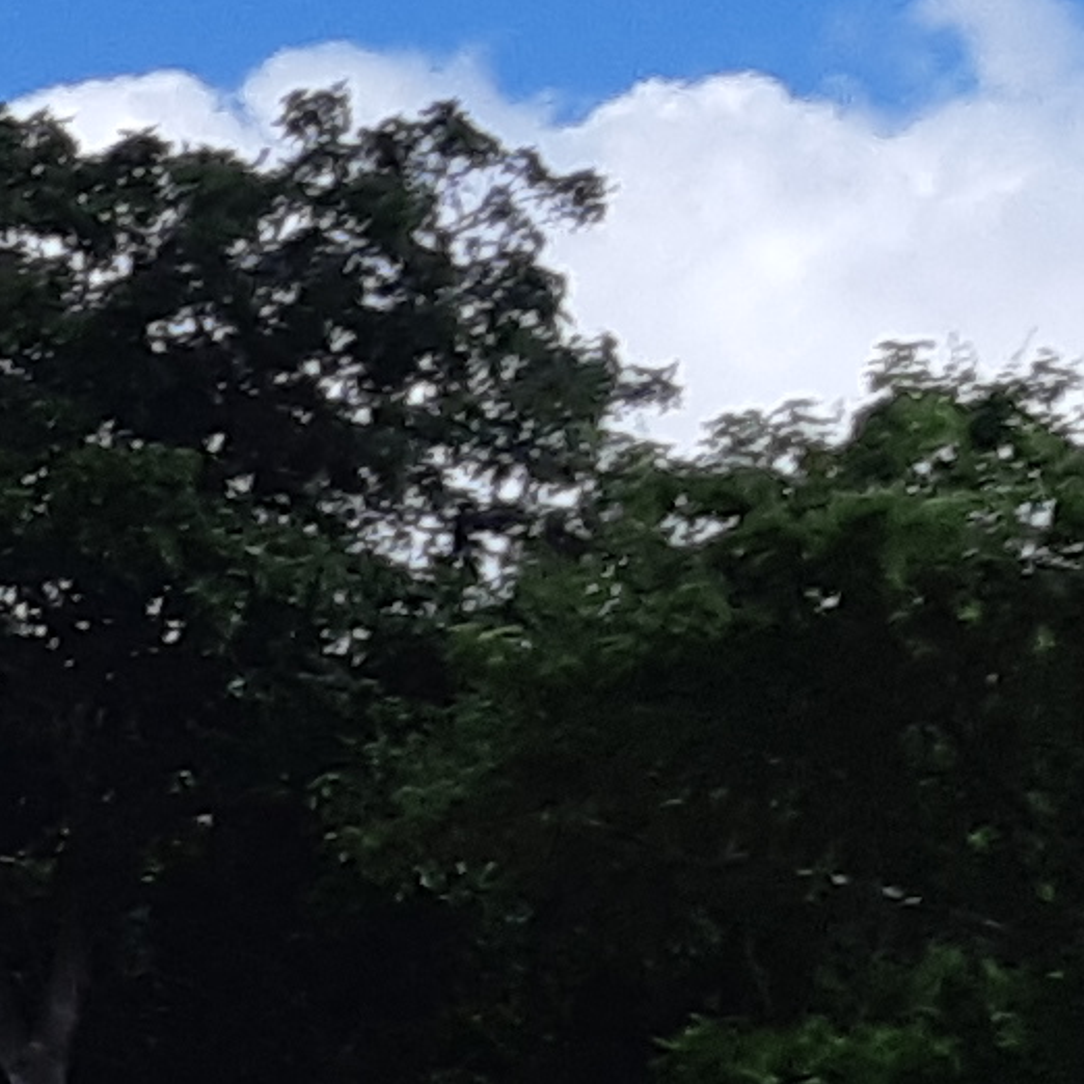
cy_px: 2016
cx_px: -2500
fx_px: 7192
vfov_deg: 8.3
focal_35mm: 203
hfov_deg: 7.3
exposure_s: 1/2632
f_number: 1.7
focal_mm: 3.93
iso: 40
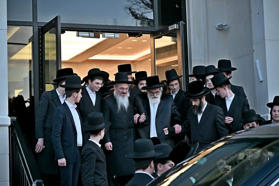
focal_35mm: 79
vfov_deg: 17.3
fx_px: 612
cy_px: 93
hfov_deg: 25.7
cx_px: 140
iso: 320
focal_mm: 79
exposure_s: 1/200
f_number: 4
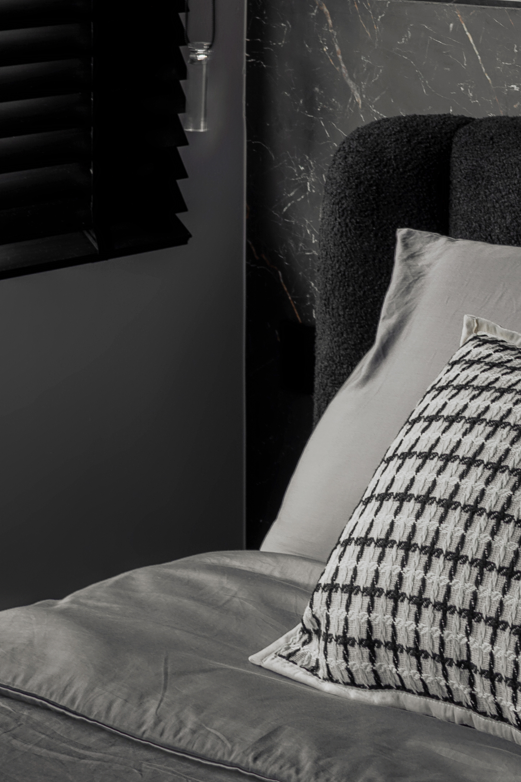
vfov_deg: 16.1
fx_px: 2713
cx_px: 643
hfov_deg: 10.8
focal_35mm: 125
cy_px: 20
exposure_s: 1/1.25
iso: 50
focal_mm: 45
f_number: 9.5
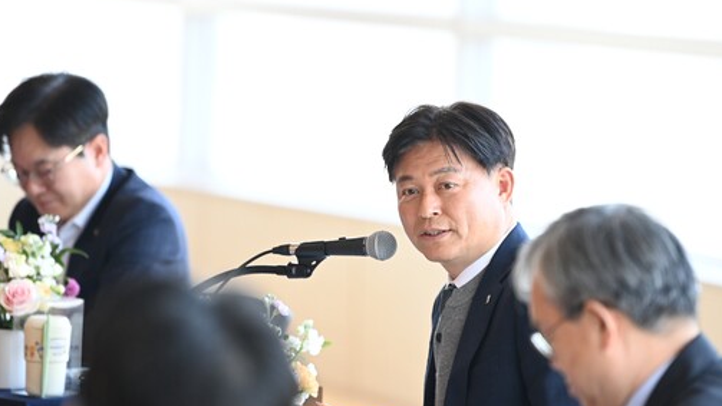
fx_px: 4786
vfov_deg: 4.9
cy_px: 225
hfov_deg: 8.6
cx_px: 389
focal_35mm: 250
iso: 2000
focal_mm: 200
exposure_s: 1/800
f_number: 2.8
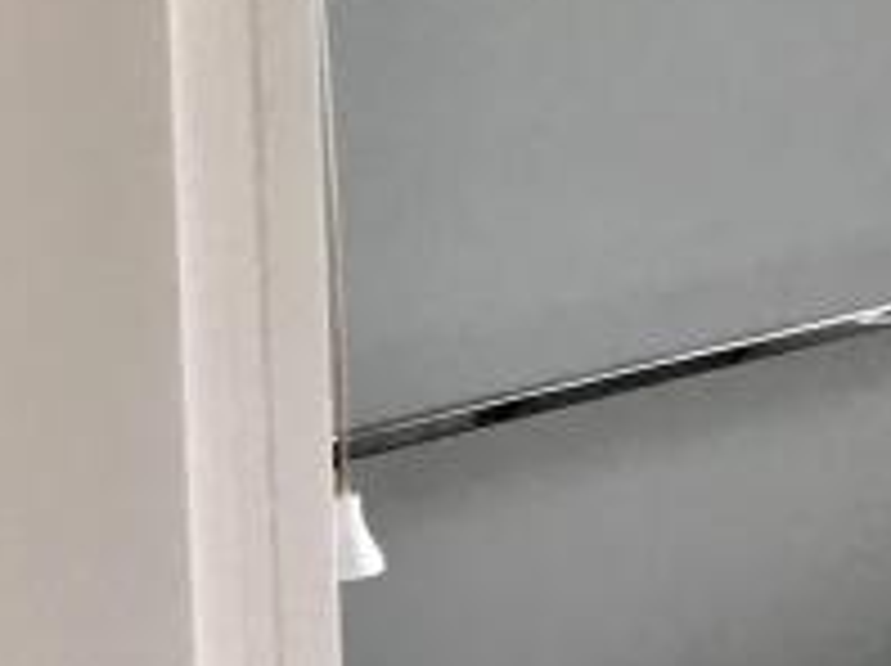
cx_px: 2151
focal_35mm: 150
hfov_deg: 11.1
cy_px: -320
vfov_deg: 9.6
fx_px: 3856
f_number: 2.2
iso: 40
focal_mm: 4.15
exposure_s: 1/33
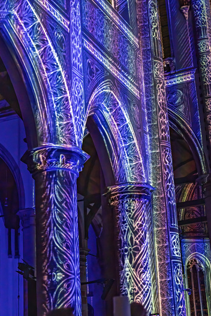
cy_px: 140
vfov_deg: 29.4
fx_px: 604
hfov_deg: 19.8
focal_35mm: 69
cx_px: 115
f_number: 1.8
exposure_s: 1/125
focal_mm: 35
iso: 1250
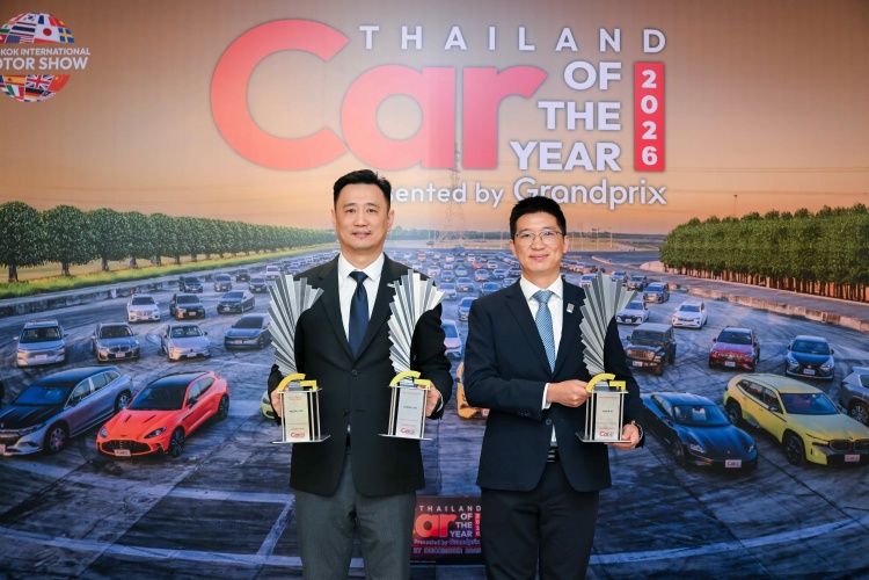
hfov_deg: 41.9
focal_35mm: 47
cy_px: 290
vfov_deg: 28.6
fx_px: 1134
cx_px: 434
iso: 1600
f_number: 4
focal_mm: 47
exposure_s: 1/200
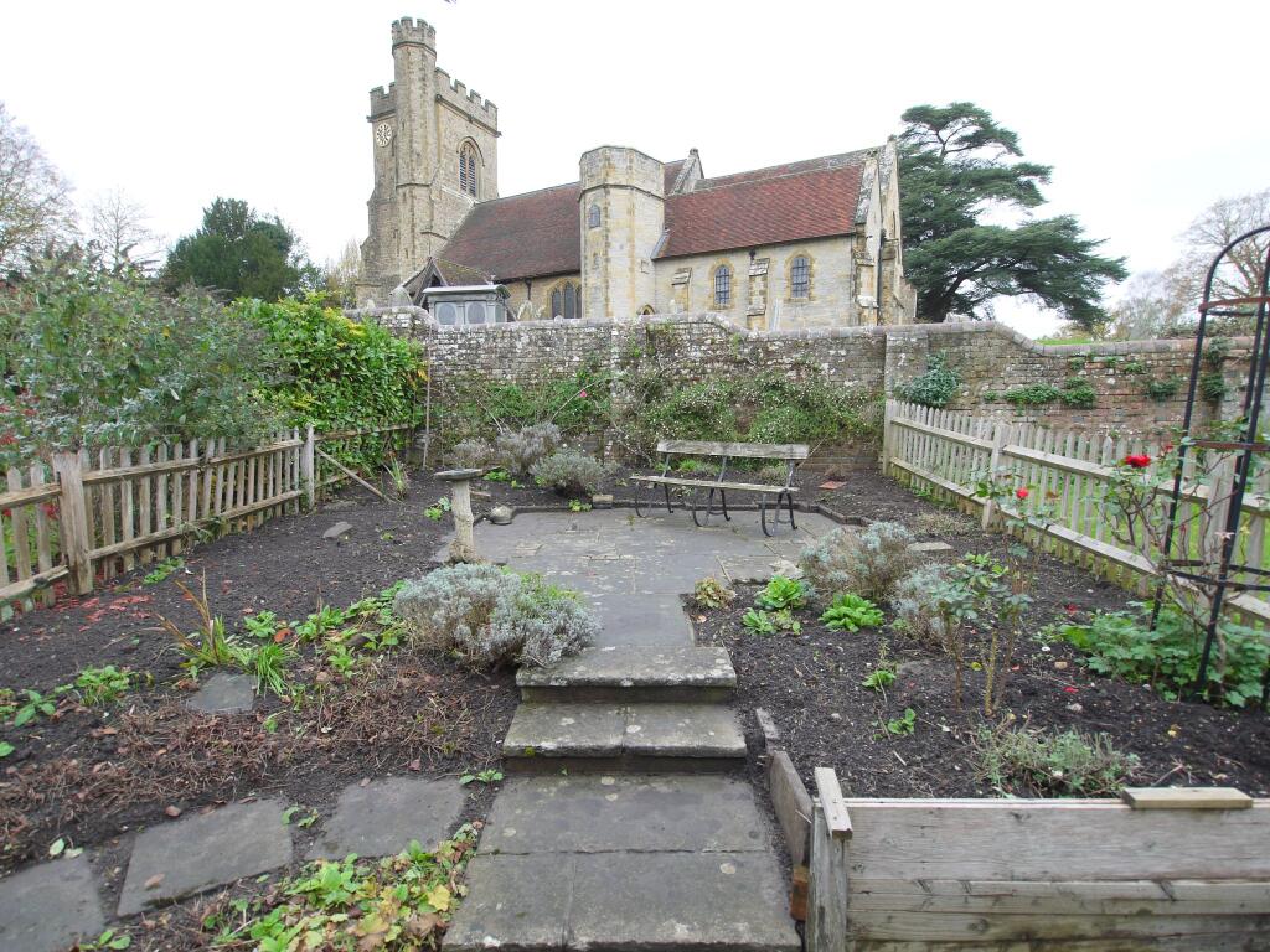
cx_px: 635
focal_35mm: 18
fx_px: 660
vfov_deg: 71.6
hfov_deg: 87.8
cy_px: 476
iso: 100
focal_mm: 9
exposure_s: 1/100
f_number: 4
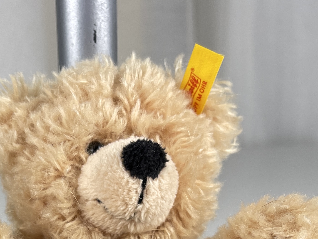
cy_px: 338
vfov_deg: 18.5
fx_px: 661
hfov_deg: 26.7
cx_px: 77
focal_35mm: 72
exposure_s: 1/130
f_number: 1.6
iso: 32
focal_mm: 5.1
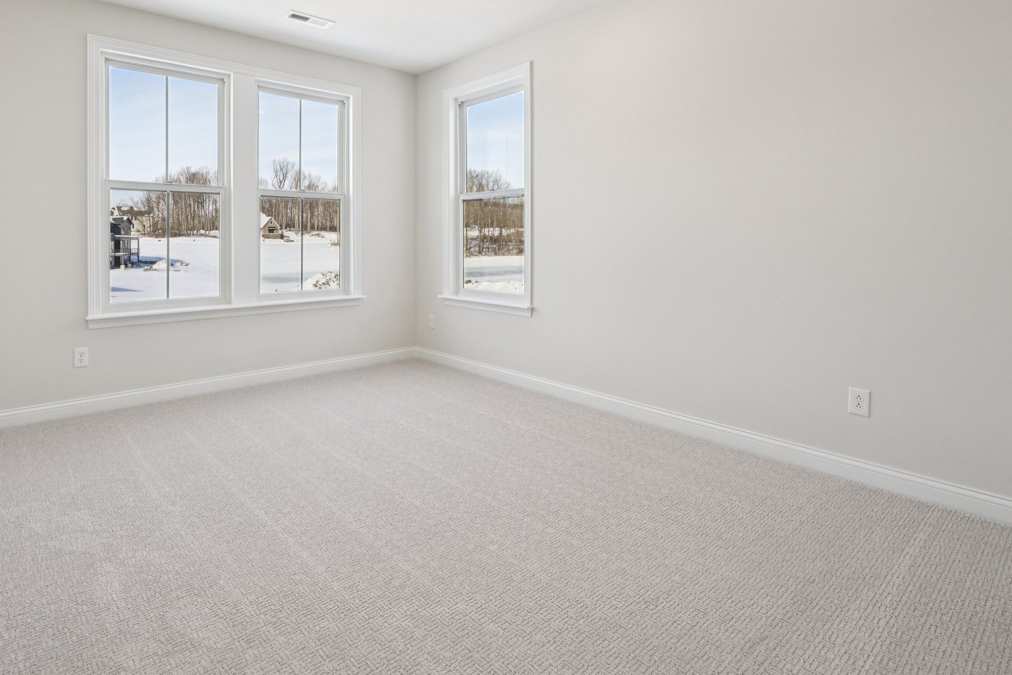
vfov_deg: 63.3
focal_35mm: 19
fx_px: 534
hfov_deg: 86.3
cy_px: 240
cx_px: 427
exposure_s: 1/80
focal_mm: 14
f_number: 8
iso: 100
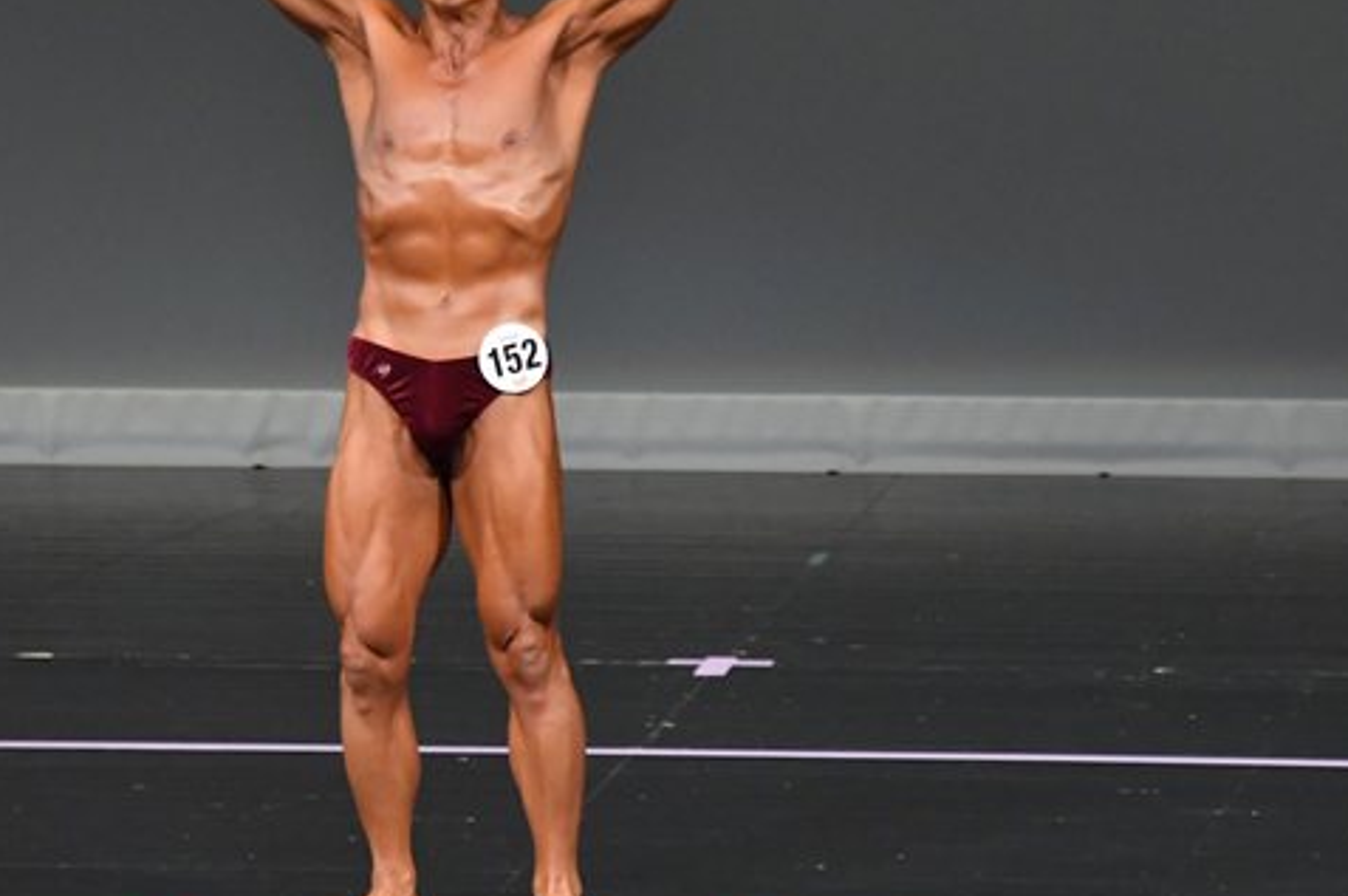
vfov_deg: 2.7
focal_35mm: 512
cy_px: 311
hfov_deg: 4.0
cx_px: 538
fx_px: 19152
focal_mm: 210
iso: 4000
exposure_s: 1/400
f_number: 5.6
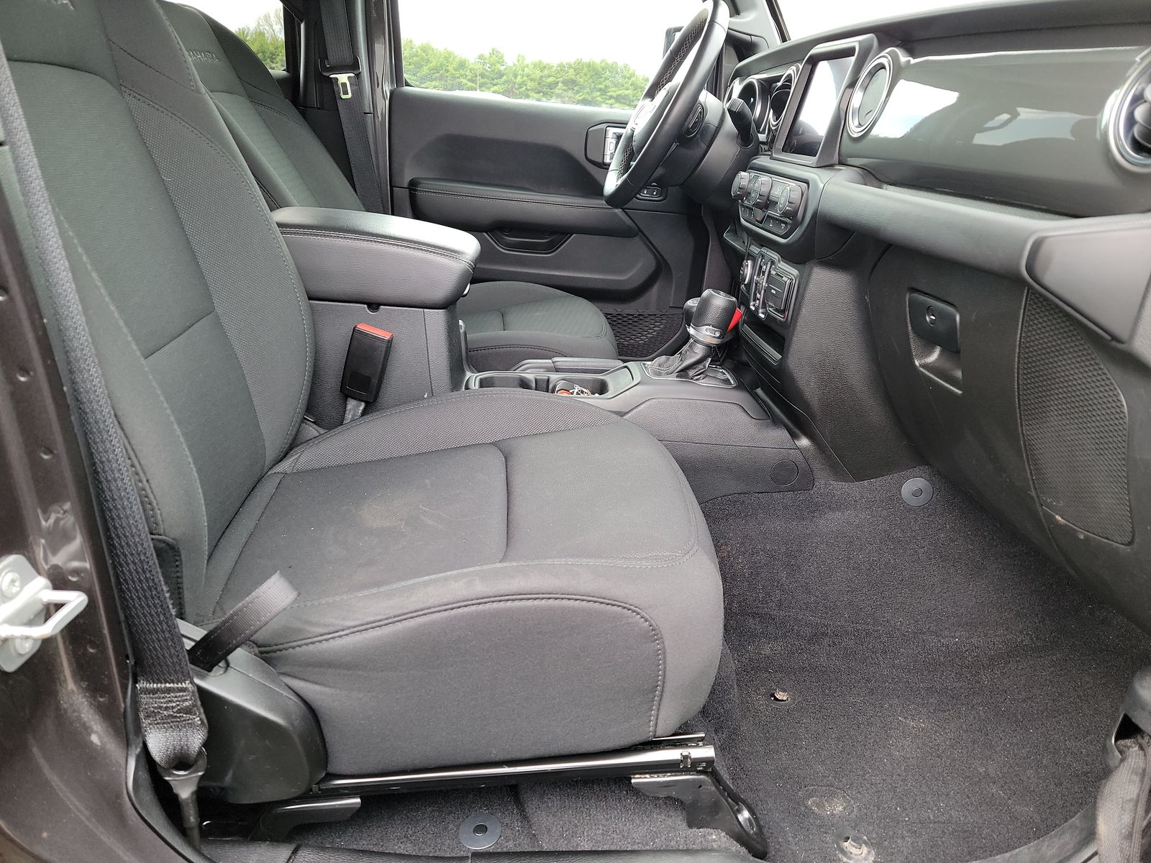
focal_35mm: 24
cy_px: 432
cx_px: 576
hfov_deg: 71.6
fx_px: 798
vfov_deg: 56.8
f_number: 1.8
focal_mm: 6.7
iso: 122
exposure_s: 1/59
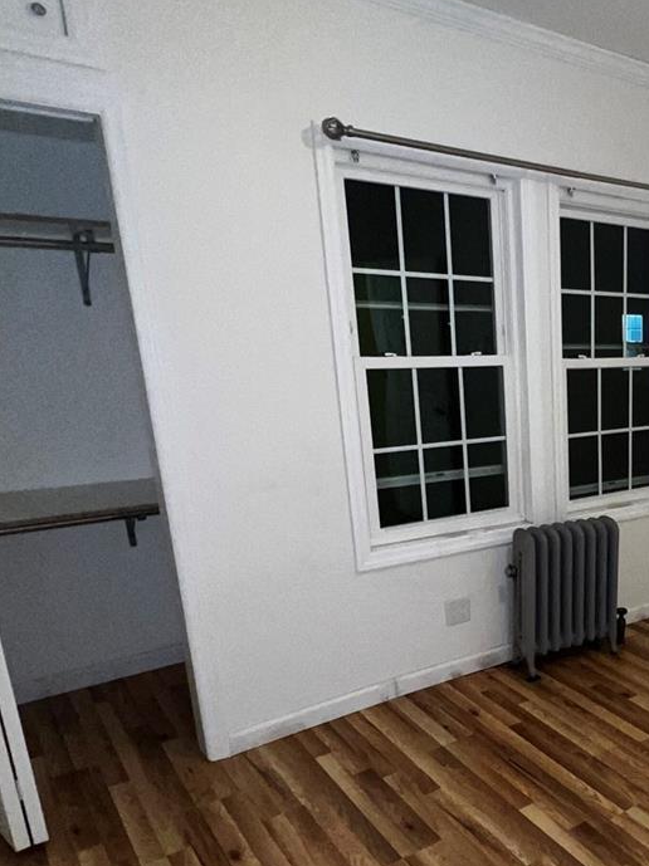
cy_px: 552
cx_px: 662
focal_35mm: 29
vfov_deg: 60.7
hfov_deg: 41.4
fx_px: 726
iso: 200
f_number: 1.8
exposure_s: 1/60
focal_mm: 1.57
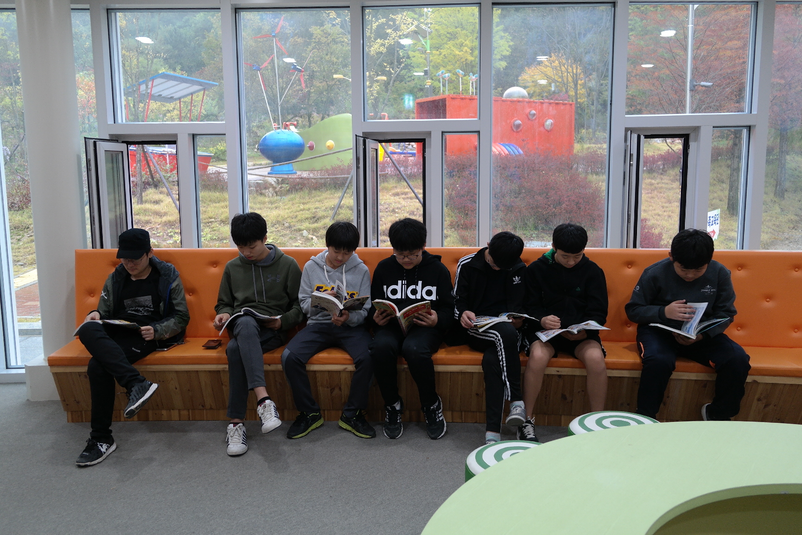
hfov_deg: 61.9
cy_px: 268
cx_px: 401
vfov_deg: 43.6
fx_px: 668
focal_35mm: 30
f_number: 3.5
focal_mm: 20
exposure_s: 1/40
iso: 200
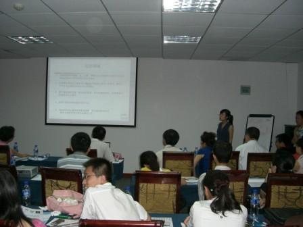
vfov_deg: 37.7
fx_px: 333
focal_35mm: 38
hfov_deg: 49.0
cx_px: 152
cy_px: 114
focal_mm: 6.2
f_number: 2.7
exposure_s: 1/60
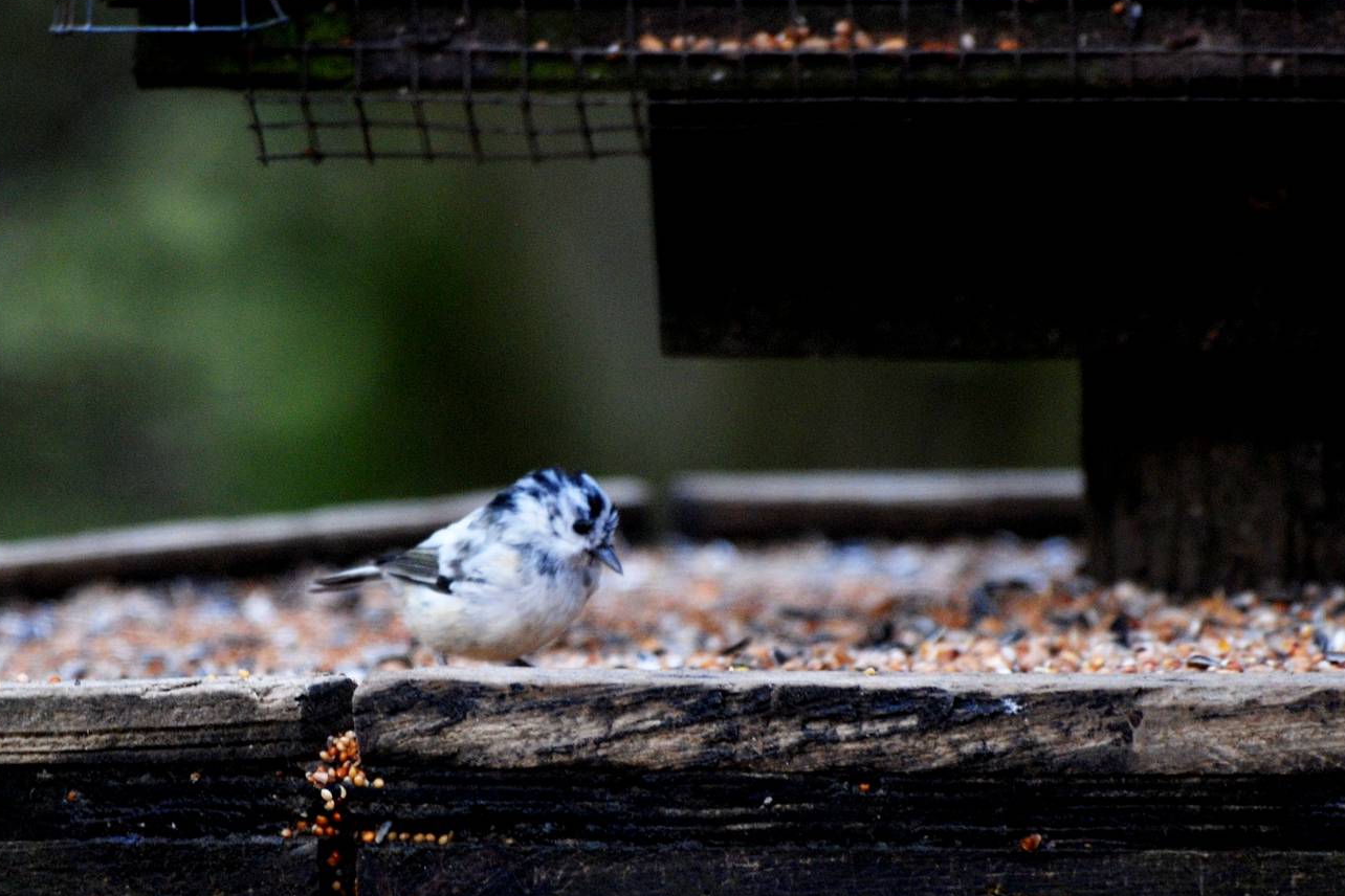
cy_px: 545
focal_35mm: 449
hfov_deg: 4.6
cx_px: 607
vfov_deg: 3.1
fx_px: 16774
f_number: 5.3
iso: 400
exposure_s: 1/160
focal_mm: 240
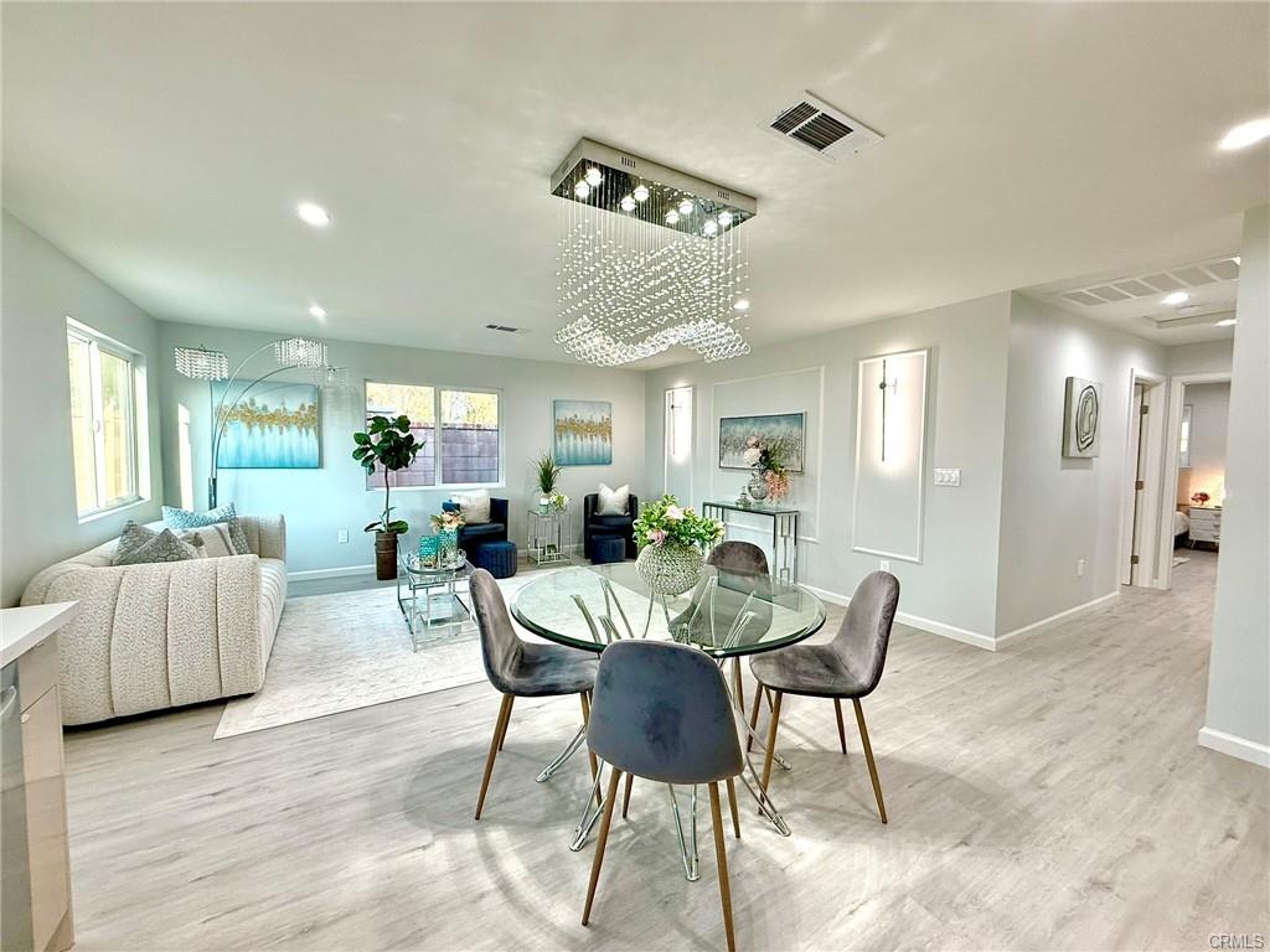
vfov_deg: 85.7
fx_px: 514
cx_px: 635
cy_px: 476
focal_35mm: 14
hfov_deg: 102.1
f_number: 2.2
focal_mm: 2.22
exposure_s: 1/120
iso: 125
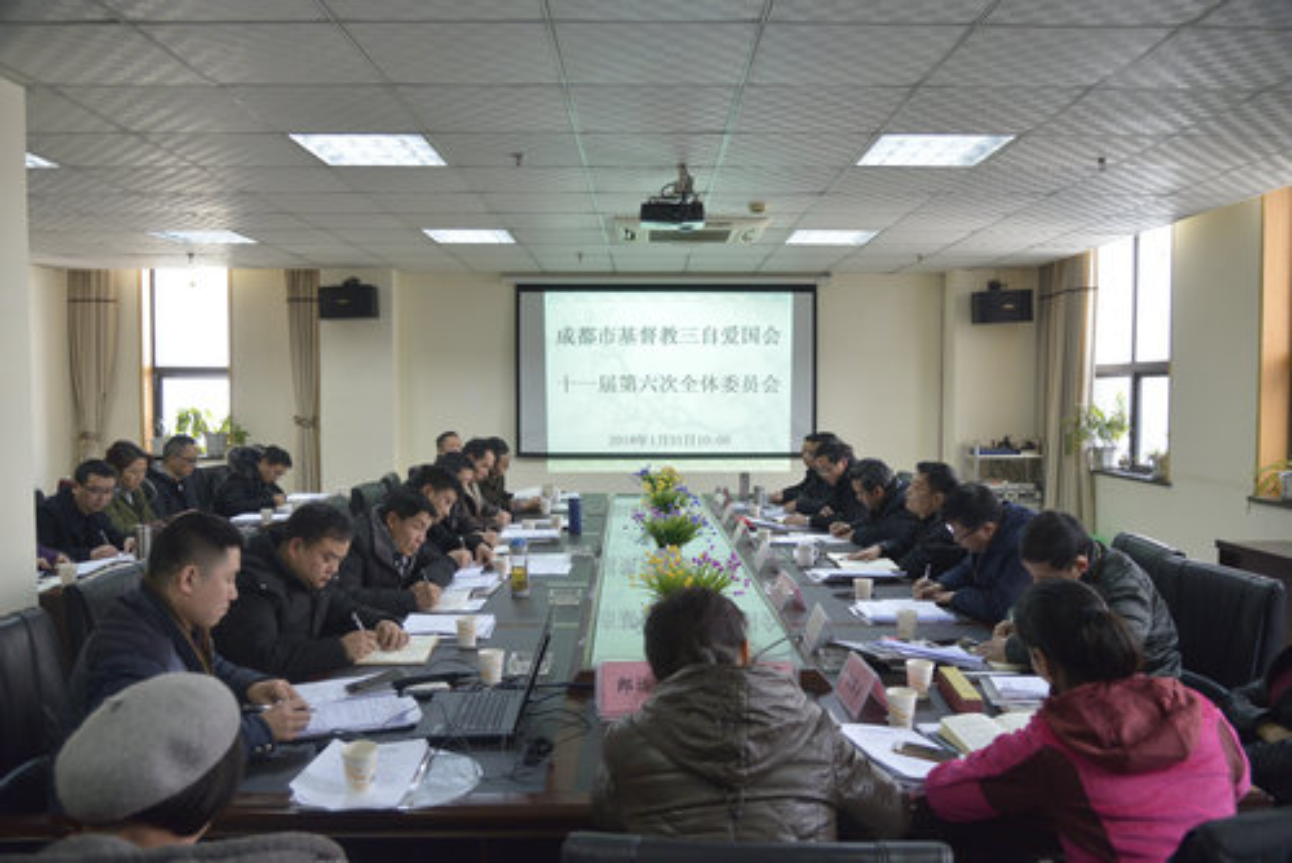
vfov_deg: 46.5
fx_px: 1005
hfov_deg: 65.4
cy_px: 432
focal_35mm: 28
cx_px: 646
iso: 2000
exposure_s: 1/160
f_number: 4
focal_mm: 28
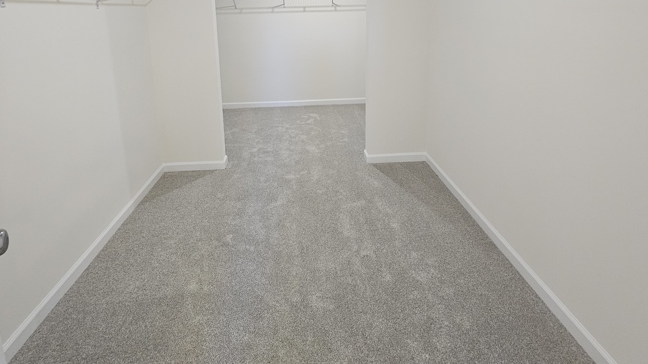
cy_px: 74
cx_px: 304
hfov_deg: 92.6
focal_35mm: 18
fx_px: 309
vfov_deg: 56.6
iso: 320
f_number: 2.2
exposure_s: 1/40
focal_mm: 2.2
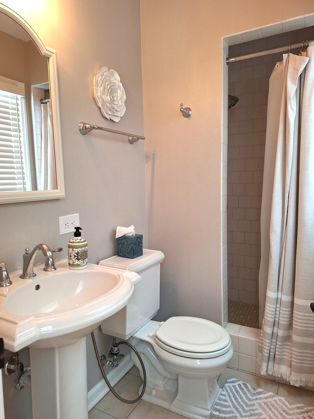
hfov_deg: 58.9
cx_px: 157
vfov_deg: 73.9
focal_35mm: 23
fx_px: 278
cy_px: 210
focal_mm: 5.54
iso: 200
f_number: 1.8
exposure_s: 1/40
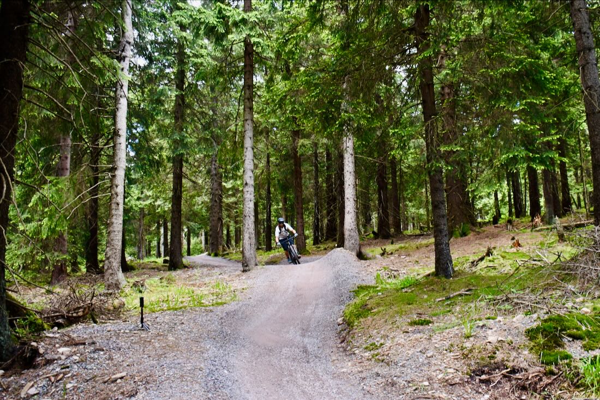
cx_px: 300
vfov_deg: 48.0
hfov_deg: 67.4
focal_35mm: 27
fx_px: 450
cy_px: 200
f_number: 3.5
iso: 640
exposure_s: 1/250
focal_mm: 18
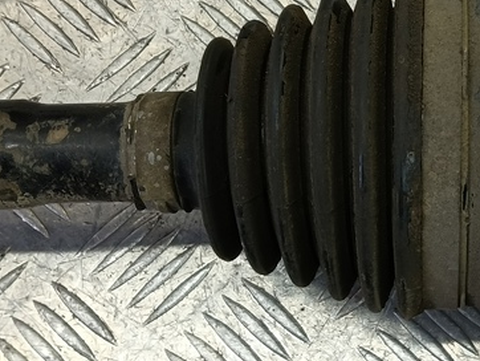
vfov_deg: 22.6
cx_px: 438
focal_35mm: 65
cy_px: 135
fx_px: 902
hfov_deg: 28.6
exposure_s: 1/50
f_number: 1.6
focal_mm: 4.11
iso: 89
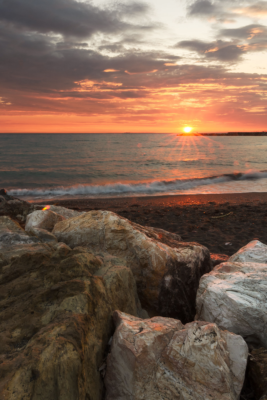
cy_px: 200
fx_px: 234
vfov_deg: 81.2
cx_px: 134
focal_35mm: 21
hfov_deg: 59.5
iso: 100
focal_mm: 14
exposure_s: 1/4
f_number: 22
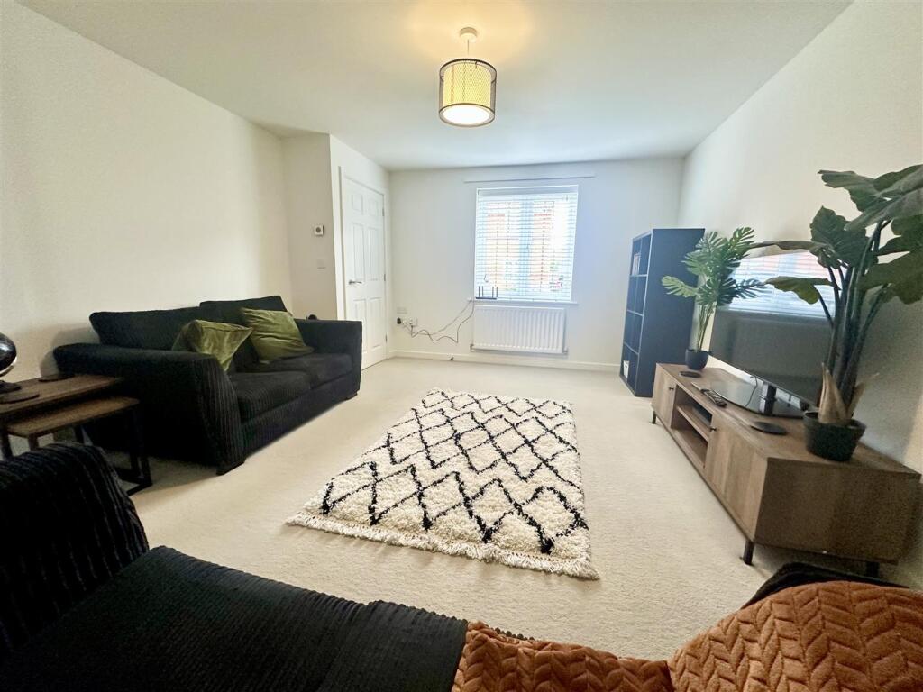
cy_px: 346
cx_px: 462
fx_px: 373
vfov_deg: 85.7
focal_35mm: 14
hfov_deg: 102.1
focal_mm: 2.22
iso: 320
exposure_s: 1/94
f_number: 2.2
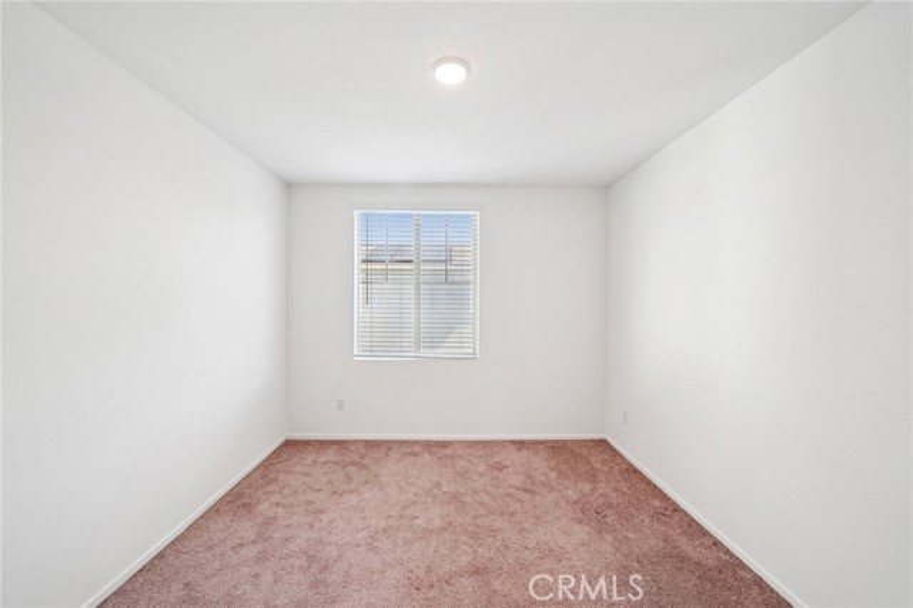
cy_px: 304
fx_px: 330
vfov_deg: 85.4
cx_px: 456
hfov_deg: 108.4
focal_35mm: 13
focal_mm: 13
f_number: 9
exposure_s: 1/30
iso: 320
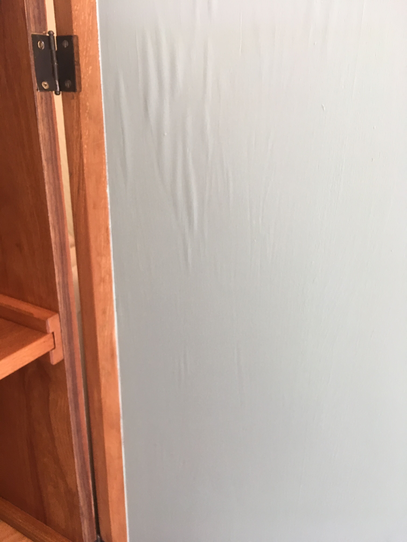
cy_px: 271
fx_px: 455
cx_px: 204
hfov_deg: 48.2
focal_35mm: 29
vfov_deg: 61.7
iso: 40
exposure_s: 1/30
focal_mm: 4.15
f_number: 2.2
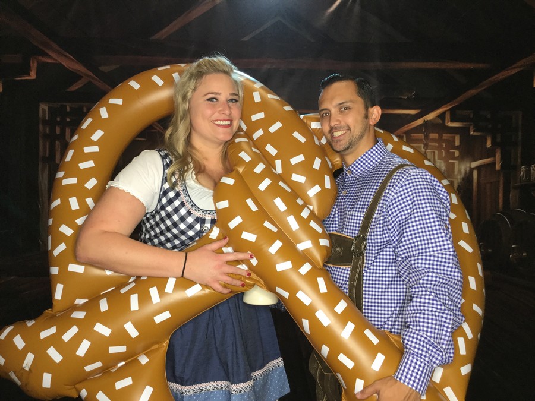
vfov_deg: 45.4
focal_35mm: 31
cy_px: 200
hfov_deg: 58.4
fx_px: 479
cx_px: 268
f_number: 2.4
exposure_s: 1/30
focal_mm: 3.3
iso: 64
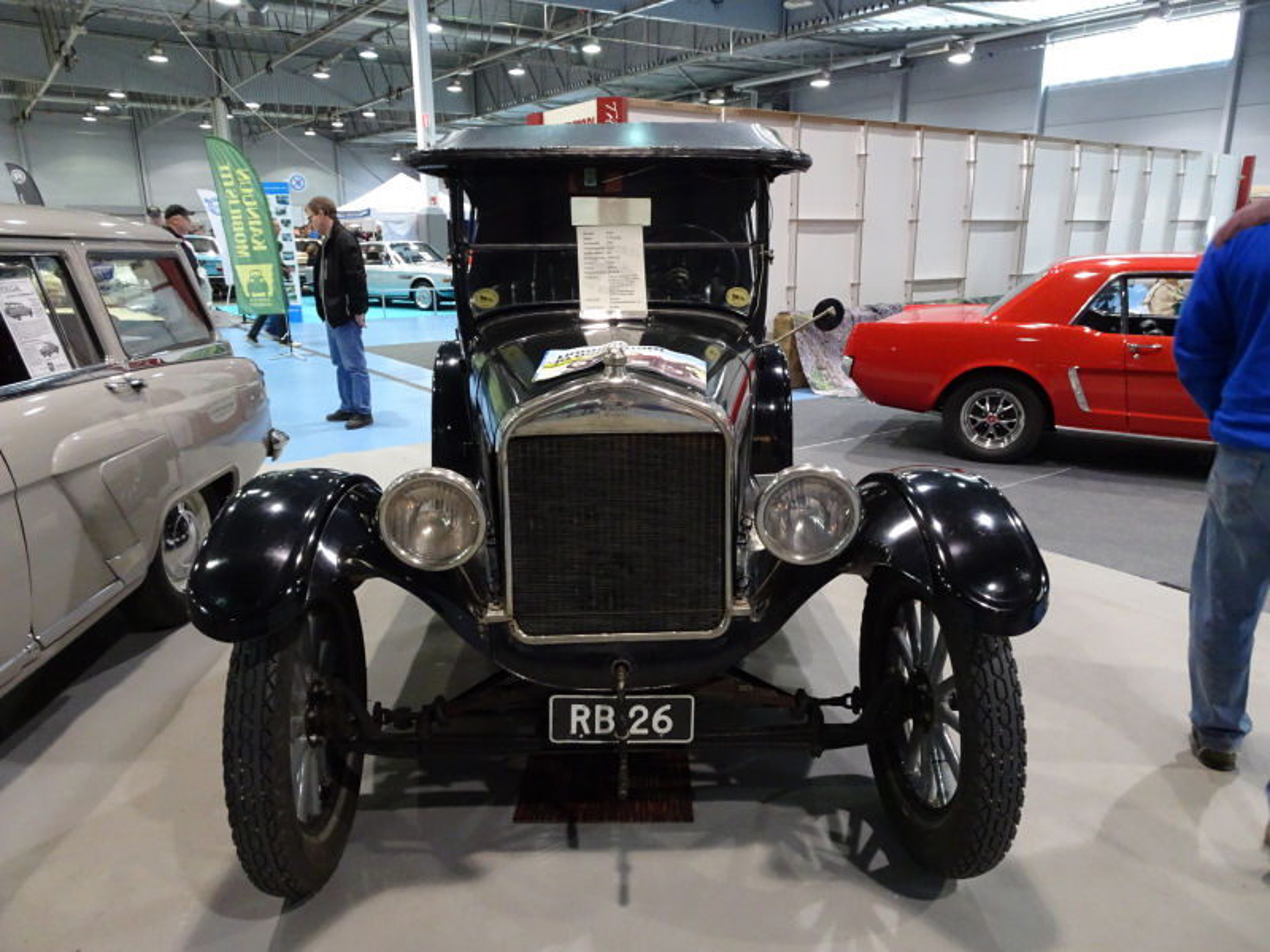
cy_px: 476
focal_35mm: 24
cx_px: 635
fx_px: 881
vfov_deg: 56.8
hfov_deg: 71.6
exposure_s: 1/30
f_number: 3.5
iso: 800
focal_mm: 4.1
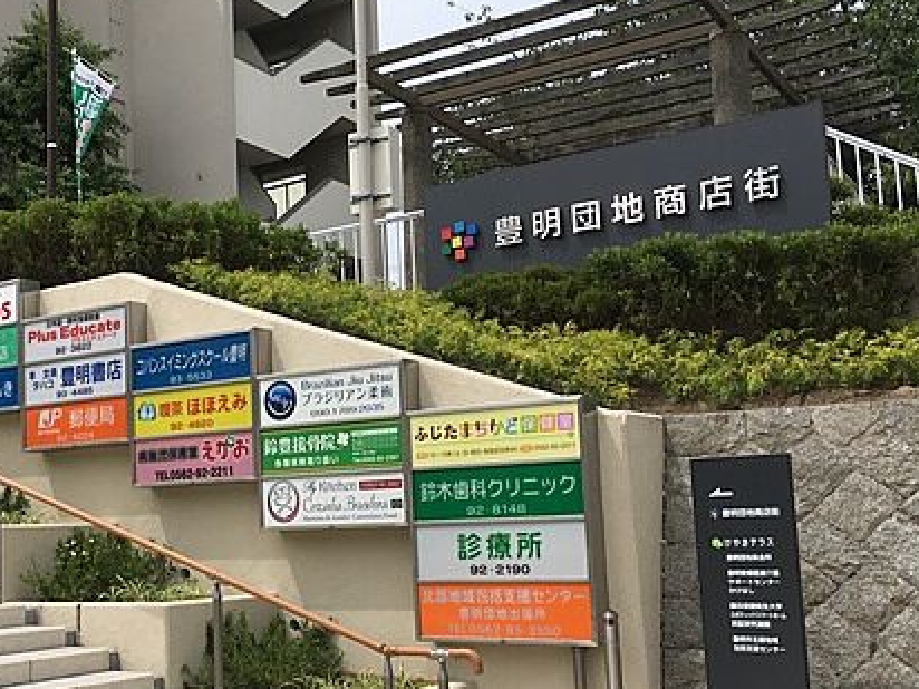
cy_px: 397
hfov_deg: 41.5
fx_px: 1195
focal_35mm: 45
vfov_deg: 32.1
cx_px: 306
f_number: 2.2
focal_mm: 4.15
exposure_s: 1/1709
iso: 25
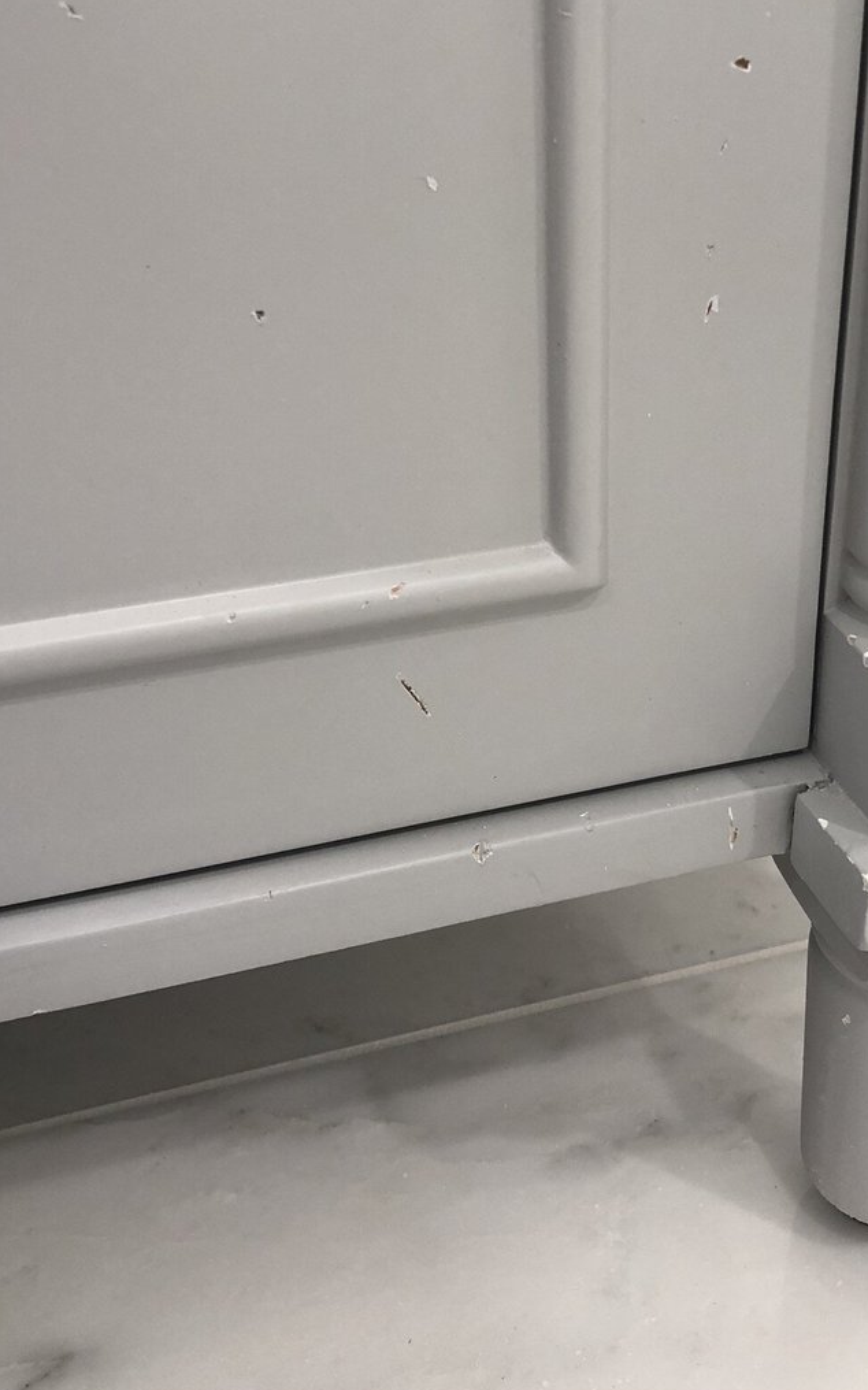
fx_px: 1477
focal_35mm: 39
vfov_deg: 49.8
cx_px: 507
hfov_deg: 32.7
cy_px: 505
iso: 40
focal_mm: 4
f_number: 1.8
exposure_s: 1/30
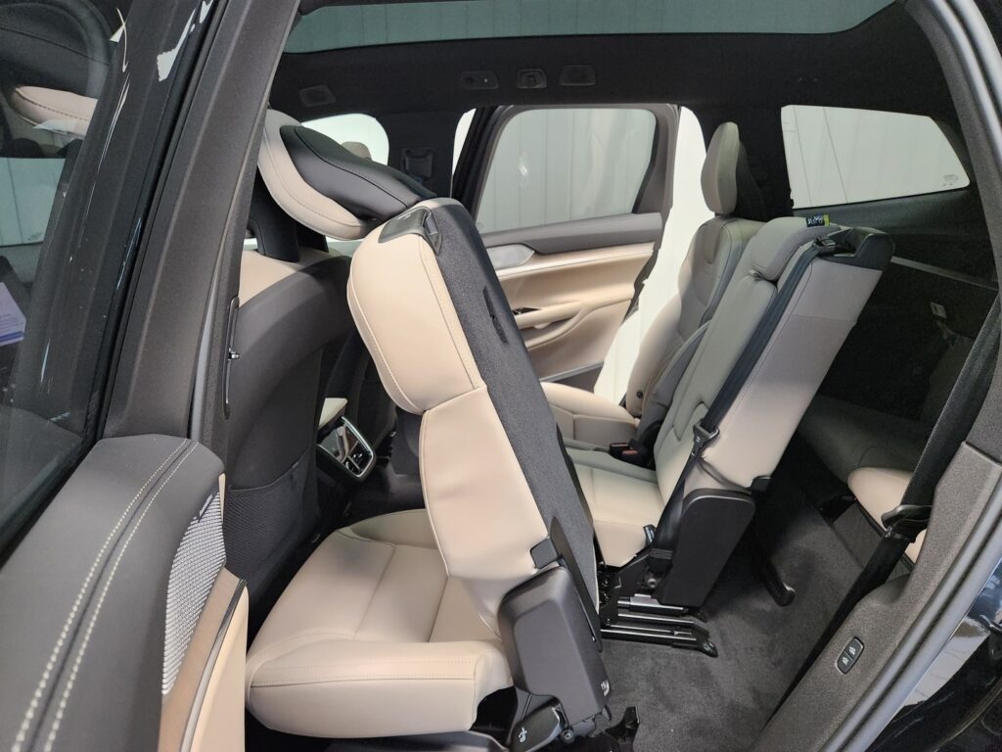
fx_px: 666
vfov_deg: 58.9
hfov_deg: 73.9
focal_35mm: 23
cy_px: 376
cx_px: 501
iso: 800
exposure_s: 1/120
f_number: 1.8
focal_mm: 5.4
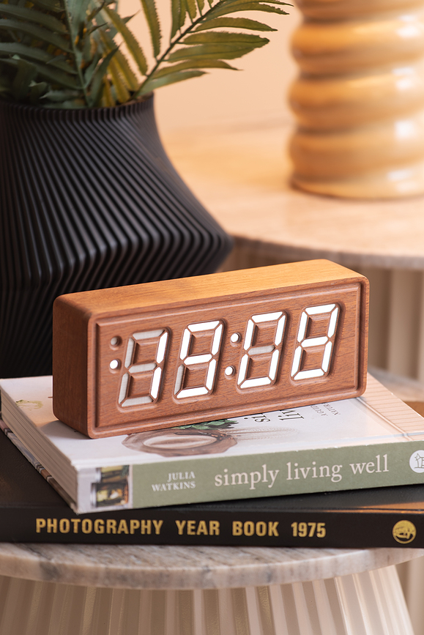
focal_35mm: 200
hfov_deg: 6.9
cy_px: 318
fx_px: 3529
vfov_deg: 10.3
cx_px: 212
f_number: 4
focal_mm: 200
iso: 100
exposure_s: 1/6
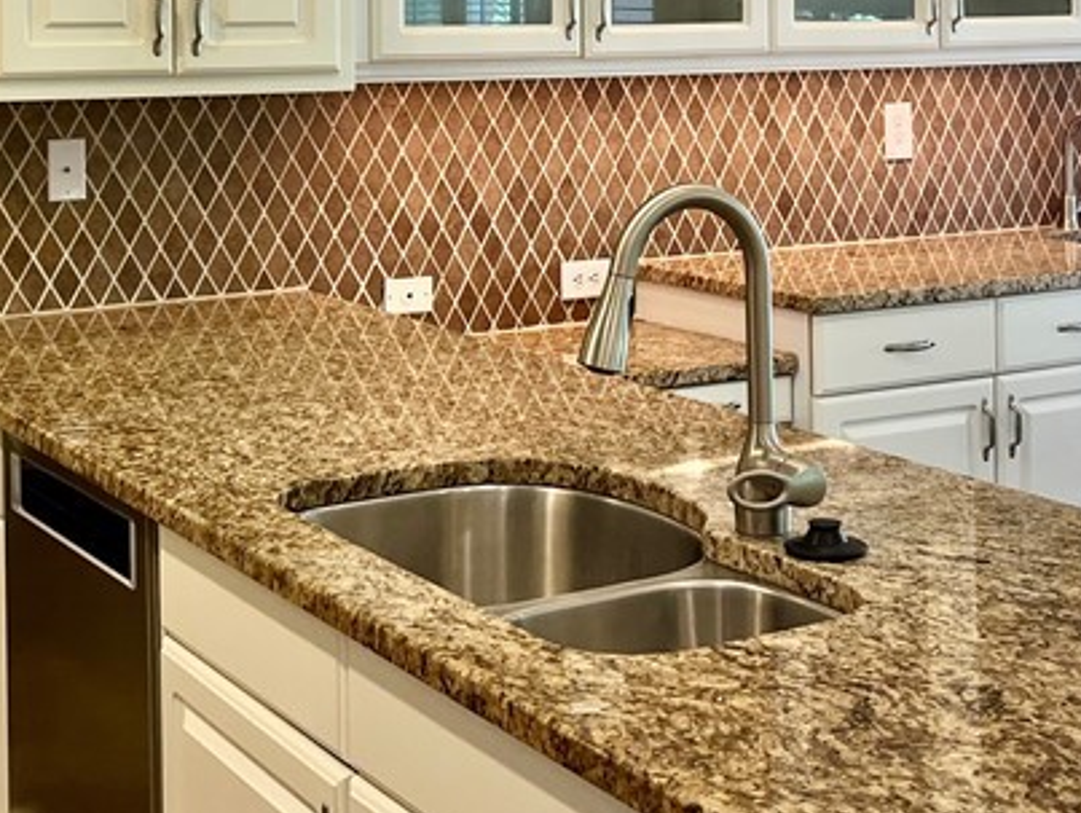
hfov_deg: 29.4
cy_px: -27
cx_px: 504
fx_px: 2063
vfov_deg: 21.4
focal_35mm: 66
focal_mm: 5.1
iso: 80
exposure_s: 1/60
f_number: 1.6
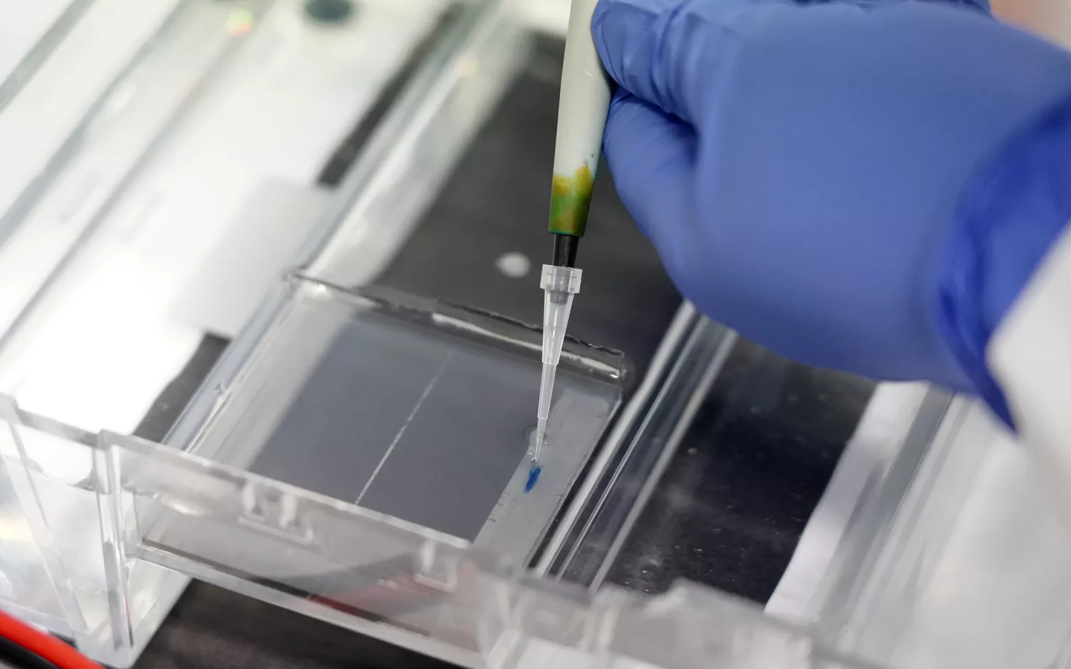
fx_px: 3153
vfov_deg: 12.1
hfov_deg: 19.3
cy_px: 356
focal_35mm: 108
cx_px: 537
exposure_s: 1/160
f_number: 4
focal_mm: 105
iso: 6400
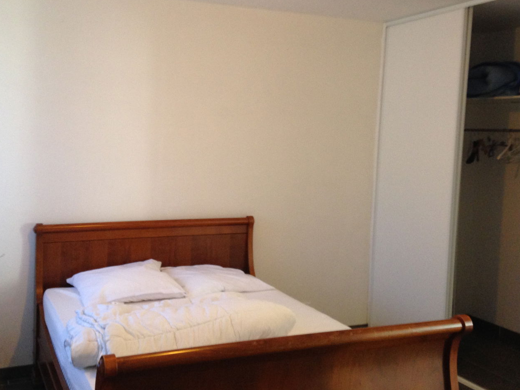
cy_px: 173
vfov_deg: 34.3
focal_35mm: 42
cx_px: 227
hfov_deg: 44.7
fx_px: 631
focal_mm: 4.12
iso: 200
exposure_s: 1/20
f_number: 2.4
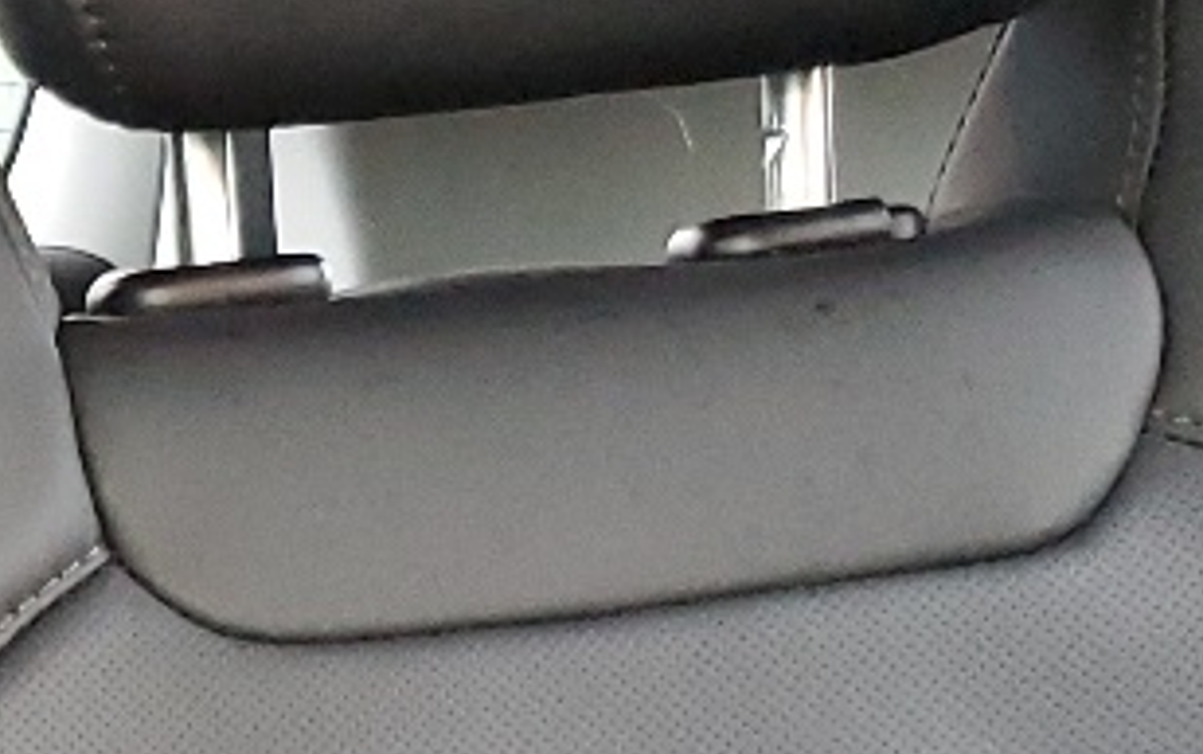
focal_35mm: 143
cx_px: -1703
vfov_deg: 8.7
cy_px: 1438
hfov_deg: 11.8
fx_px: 4692
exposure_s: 1/60.2
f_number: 1.5
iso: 262
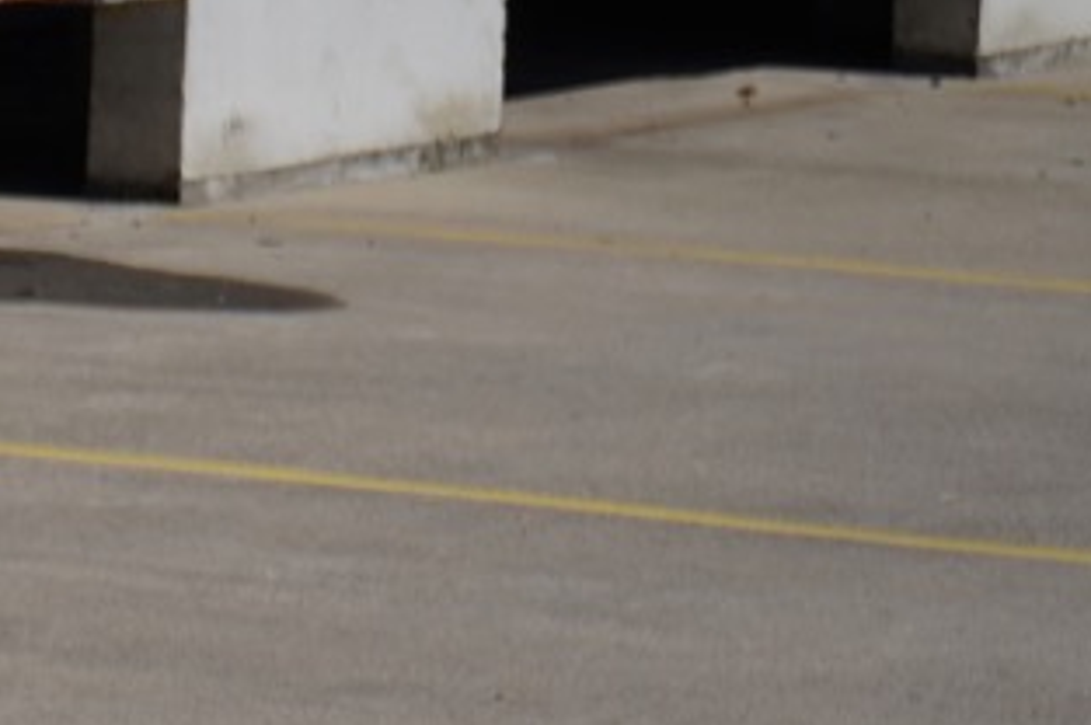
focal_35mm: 430
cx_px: -2234
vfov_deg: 3.1
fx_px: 13018
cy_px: 2220
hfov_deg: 4.6
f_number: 9
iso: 100
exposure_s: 1/400
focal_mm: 70
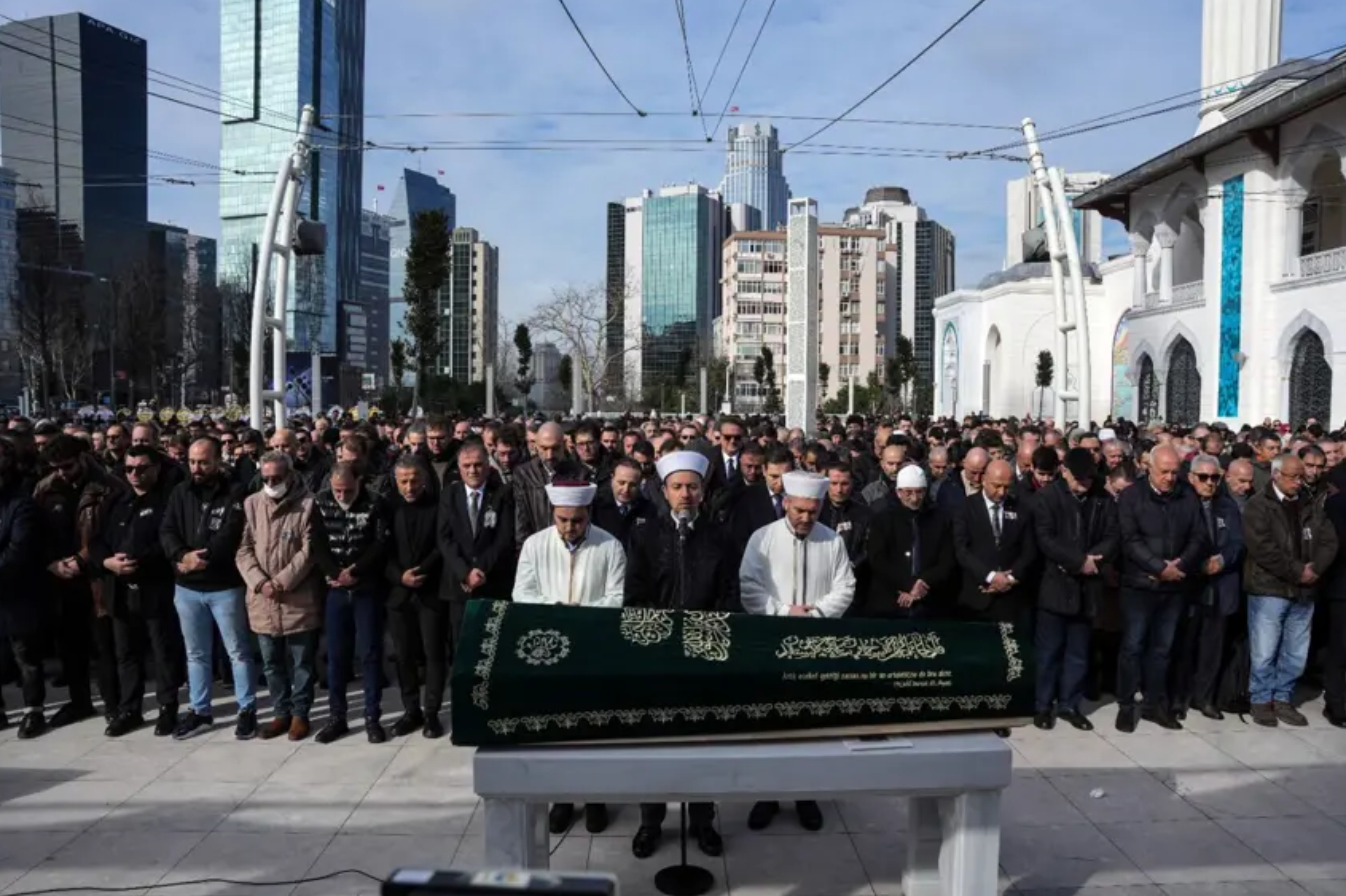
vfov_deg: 51.3
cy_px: 457
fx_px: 934
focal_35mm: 25
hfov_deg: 71.5
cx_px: 690
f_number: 5.6
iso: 400
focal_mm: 24
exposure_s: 1/3200
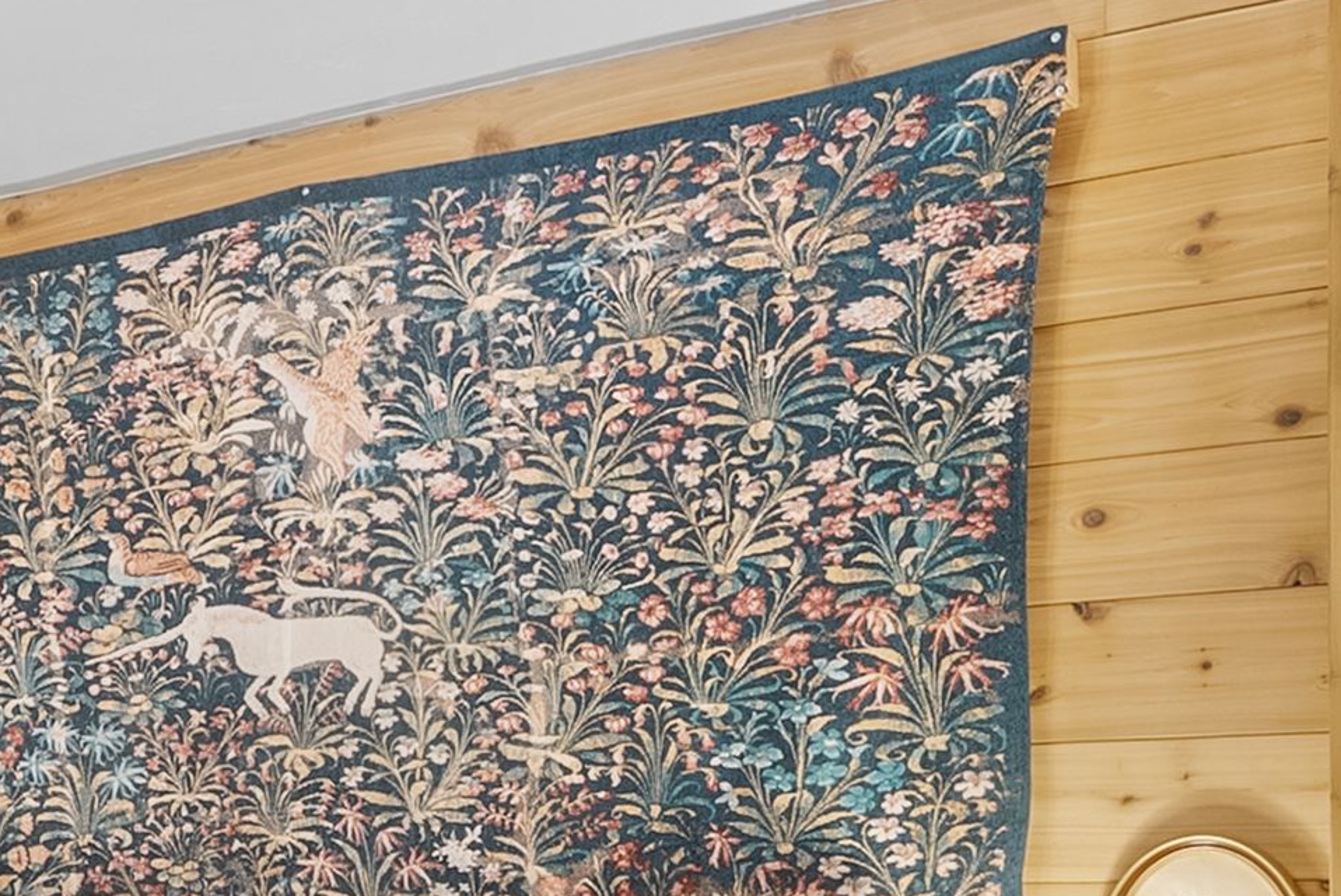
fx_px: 2311
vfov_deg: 21.2
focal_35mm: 62
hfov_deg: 30.8
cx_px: 117
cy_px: 901
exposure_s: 1/1.67
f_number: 7.1
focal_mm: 14
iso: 250
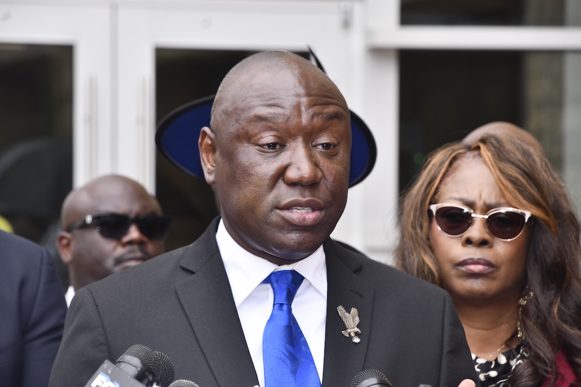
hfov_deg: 8.6
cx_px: 290
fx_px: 3872
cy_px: 194
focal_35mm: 240
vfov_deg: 5.7
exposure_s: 1/250
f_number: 9
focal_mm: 160
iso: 400
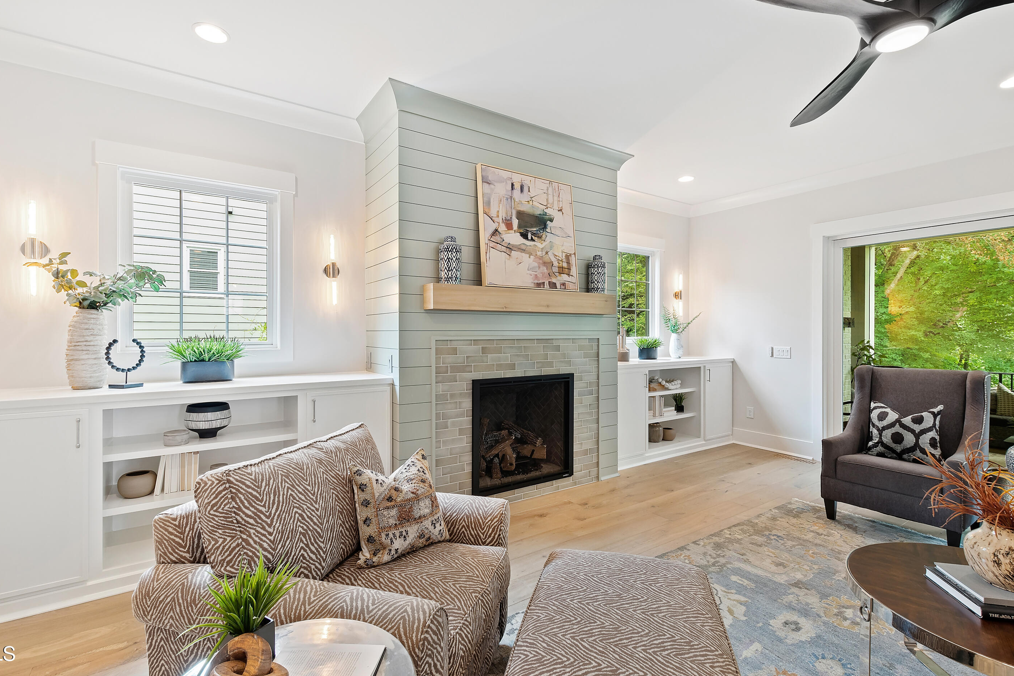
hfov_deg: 96.7
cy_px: 326
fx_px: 451
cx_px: 501
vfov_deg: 73.7
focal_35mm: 16
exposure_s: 1
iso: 100
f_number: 8
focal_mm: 10
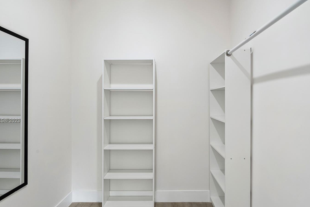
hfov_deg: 86.2
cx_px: 130
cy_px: 121
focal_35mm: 19
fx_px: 164
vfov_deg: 64.1
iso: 250
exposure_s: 1/8
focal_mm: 16
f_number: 11
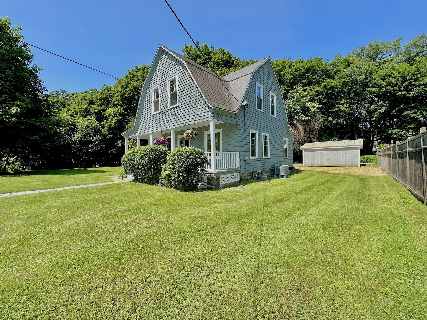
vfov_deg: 85.7
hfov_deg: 102.1
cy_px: 160
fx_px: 173
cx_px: 214
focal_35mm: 14
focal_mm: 2.22
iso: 40
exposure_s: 1/1033
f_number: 2.2
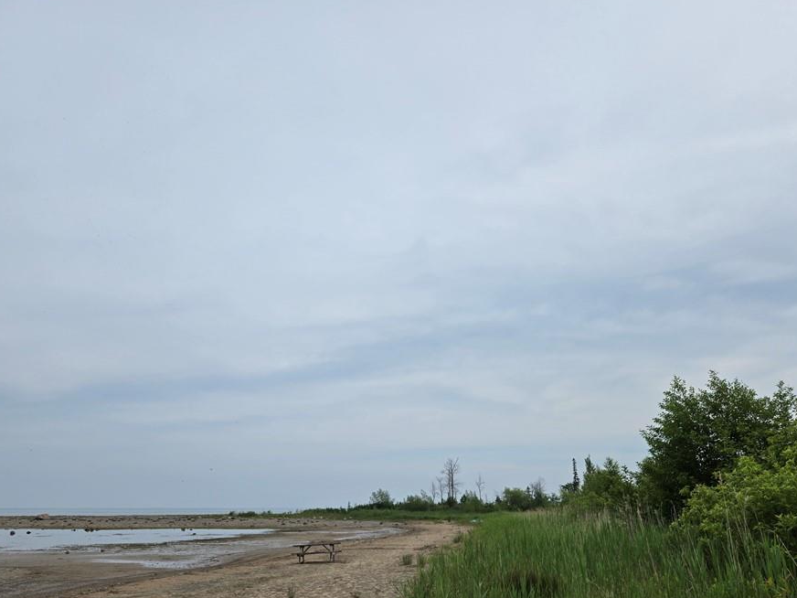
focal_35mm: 27
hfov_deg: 65.3
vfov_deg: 51.2
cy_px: 343
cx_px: 385
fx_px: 622
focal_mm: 5.4
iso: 25
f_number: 1.8
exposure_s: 1/3569
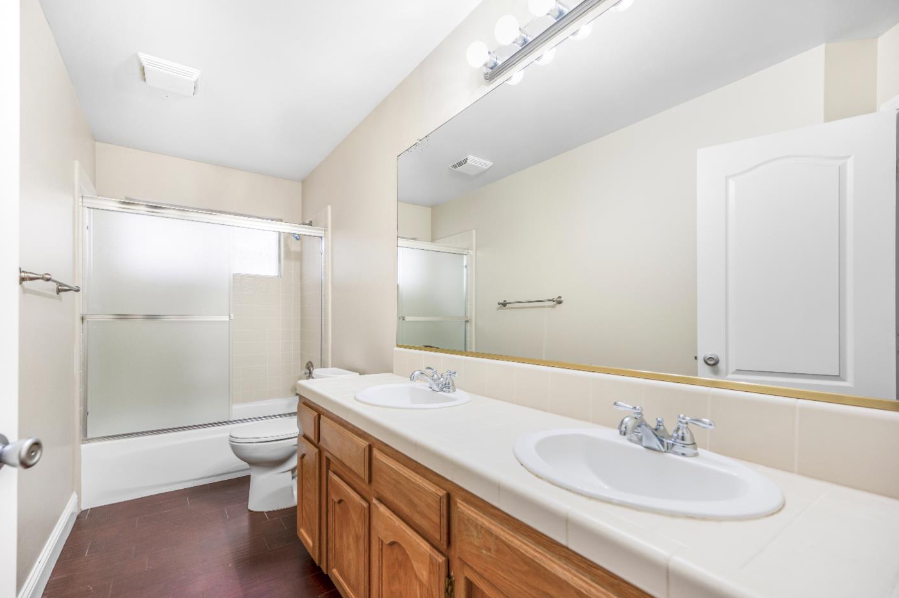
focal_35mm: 15
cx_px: 428
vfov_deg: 77.2
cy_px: 315
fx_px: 374
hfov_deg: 100.4
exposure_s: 1/30
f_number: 4
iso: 400
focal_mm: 14
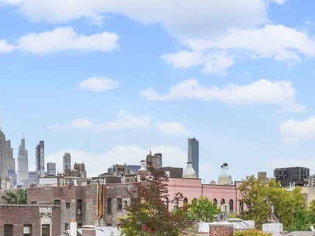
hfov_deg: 25.2
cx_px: 99
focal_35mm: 77
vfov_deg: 18.3
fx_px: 701
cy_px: 268
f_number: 8
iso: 100
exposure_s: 1/15
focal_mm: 12.29
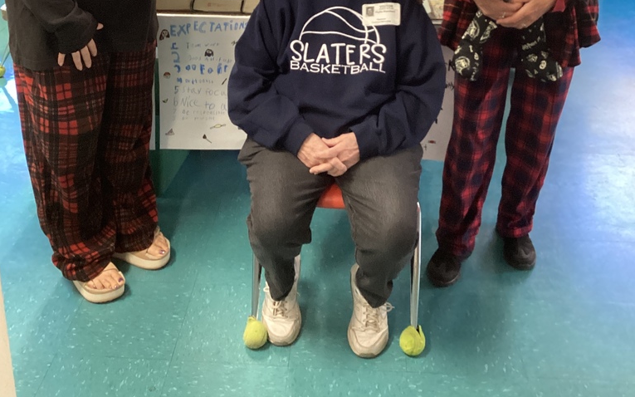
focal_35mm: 44
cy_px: -1
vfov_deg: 27.5
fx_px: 761
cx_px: 317
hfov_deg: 45.3
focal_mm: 3.3
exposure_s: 1/40
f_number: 2.4
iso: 400
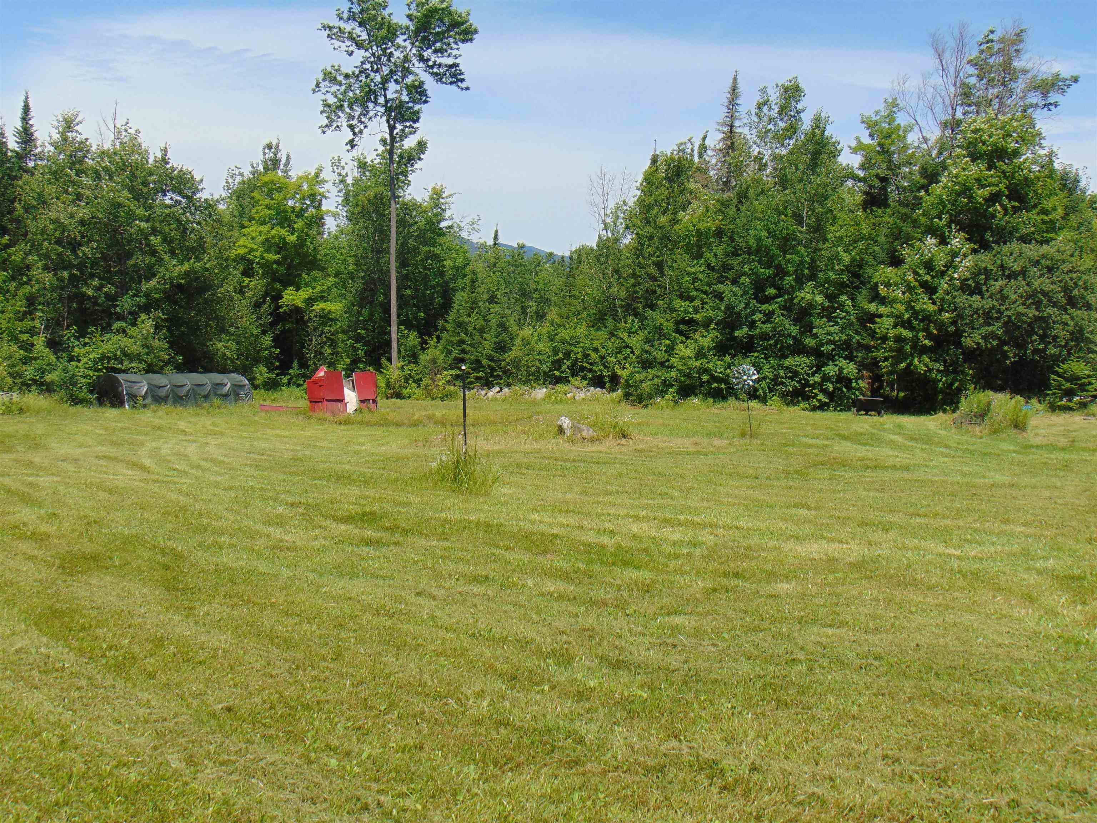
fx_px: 1109
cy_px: 412
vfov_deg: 40.7
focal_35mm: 35
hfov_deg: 52.6
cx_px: 548
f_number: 8.3
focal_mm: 6.3
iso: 80
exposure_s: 1/200
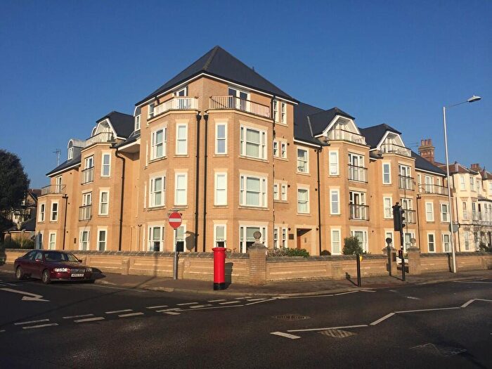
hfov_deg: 61.7
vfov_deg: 48.2
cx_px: 246
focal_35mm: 29
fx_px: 412
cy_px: 184
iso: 32
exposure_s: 1/3597
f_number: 2.2
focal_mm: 4.15
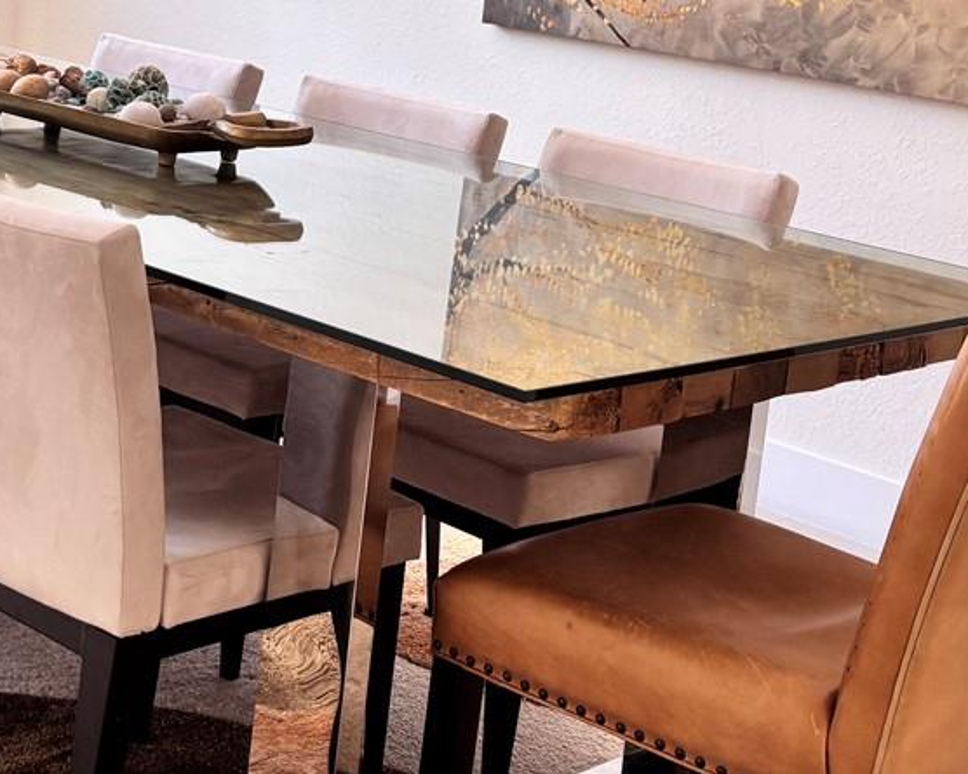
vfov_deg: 20.6
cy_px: 97
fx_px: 2092
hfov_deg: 25.5
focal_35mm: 73
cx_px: 158
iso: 64
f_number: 1.6
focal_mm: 5.96
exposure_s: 1/121
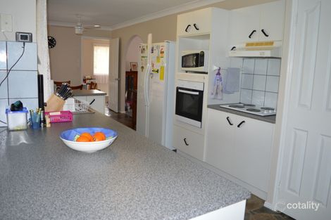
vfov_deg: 47.9
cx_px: 166
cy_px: 110
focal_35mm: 27
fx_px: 248
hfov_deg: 67.4
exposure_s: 1/60
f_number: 3.5
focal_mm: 18
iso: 450
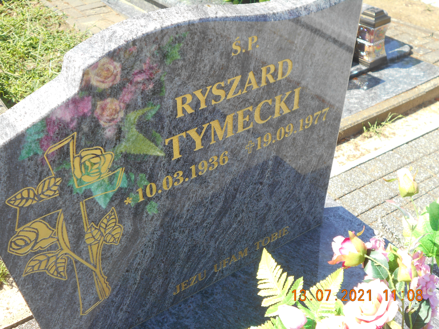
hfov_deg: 42.9
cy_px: 164
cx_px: 220
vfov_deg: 32.9
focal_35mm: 44
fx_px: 558
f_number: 4.2
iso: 80
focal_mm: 7.7
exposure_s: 1/160
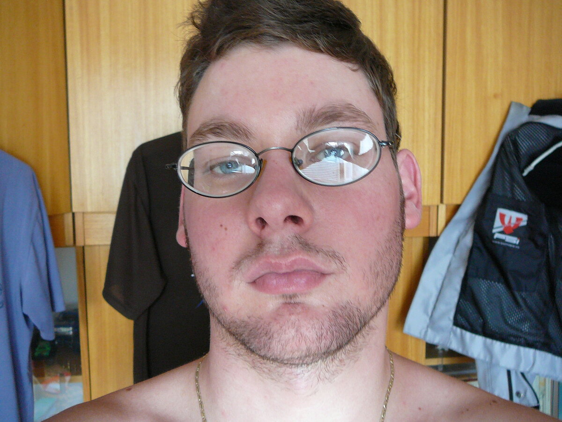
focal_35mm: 35
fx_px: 568
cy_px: 211
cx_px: 281
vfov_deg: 40.7
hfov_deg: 52.6
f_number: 2.8
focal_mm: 5.2
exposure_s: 1/15
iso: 200
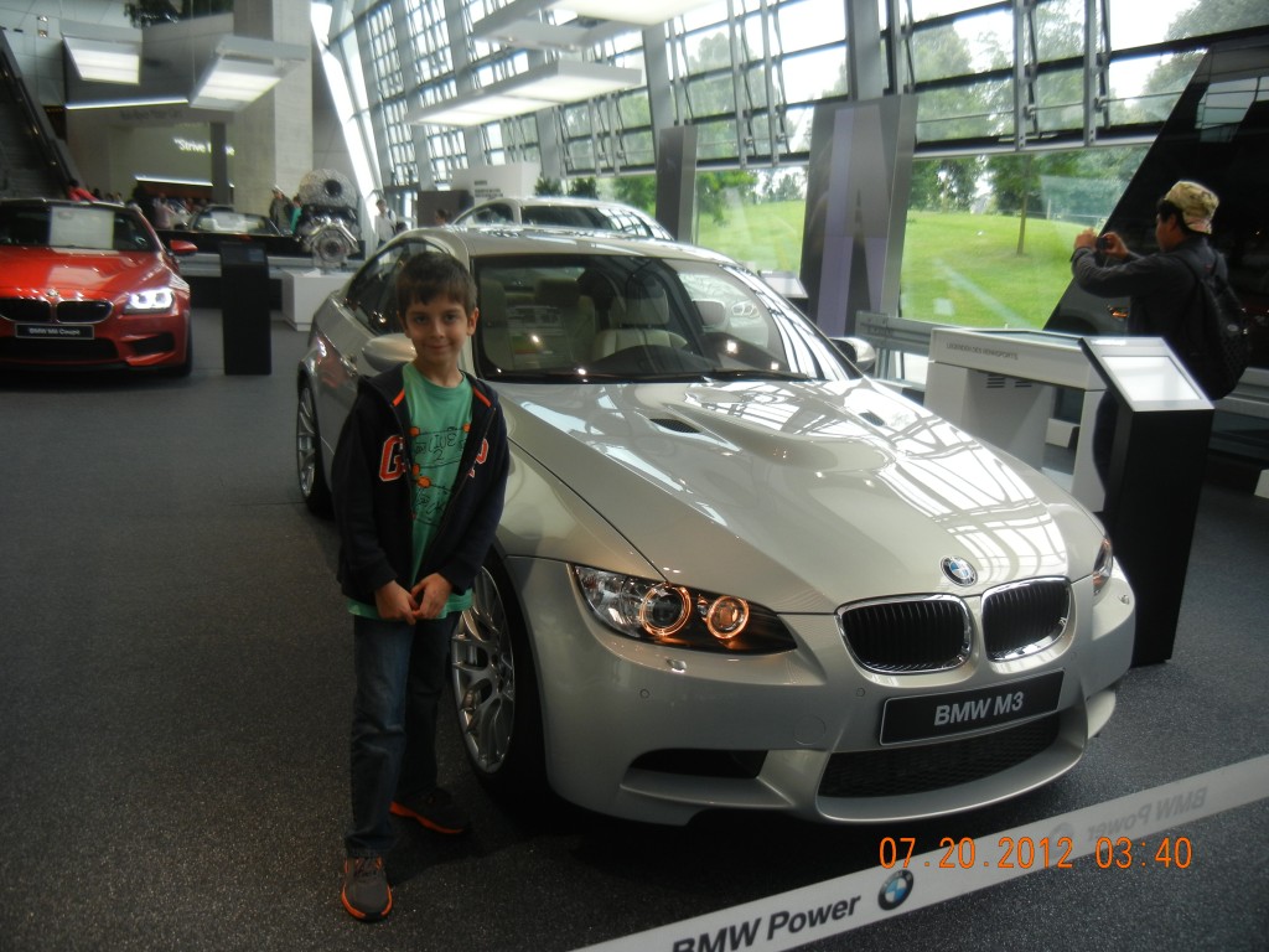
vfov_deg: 46.8
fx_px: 1100
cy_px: 476
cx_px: 634
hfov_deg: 60.0
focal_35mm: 30
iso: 160
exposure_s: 1/111
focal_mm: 5.4
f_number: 3.5
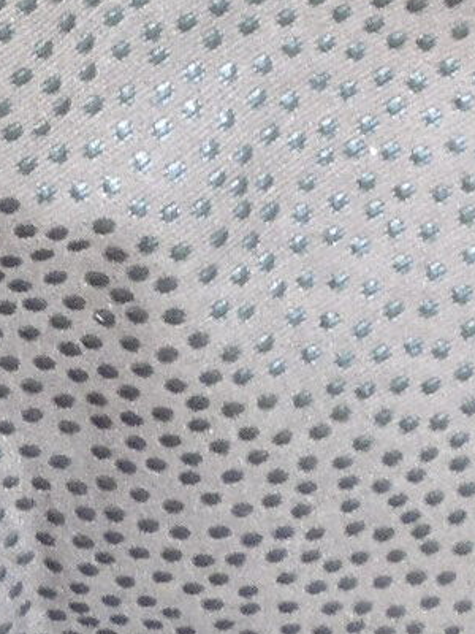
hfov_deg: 11.4
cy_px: -385
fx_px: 2250
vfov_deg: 14.6
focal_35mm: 123
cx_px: -320
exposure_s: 1/20
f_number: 5.6
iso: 250
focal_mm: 4.3
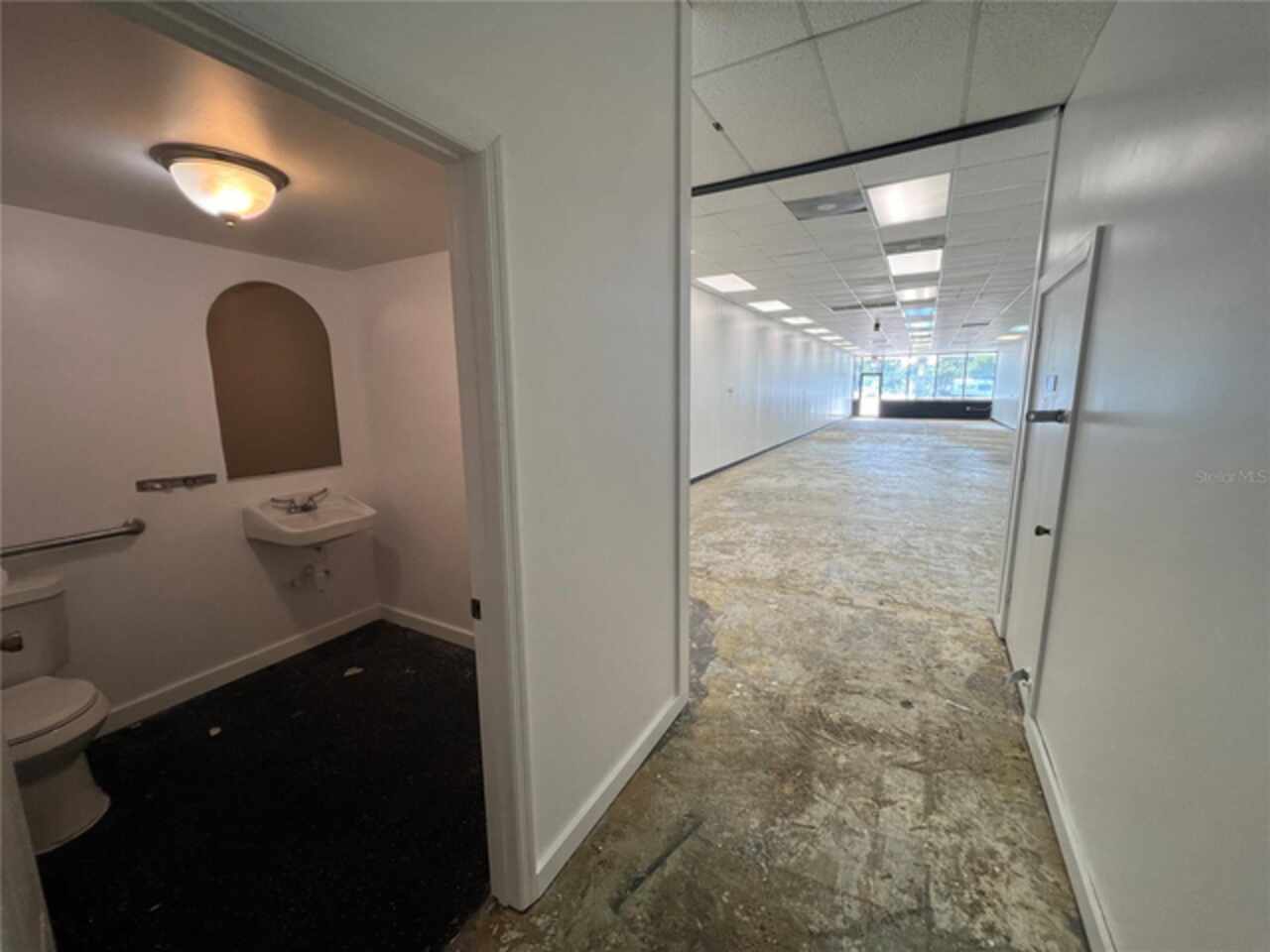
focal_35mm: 13
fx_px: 477
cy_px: 476
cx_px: 635
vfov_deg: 89.9
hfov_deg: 106.2
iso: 80
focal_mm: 1.57
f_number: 1.8
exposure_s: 1/120
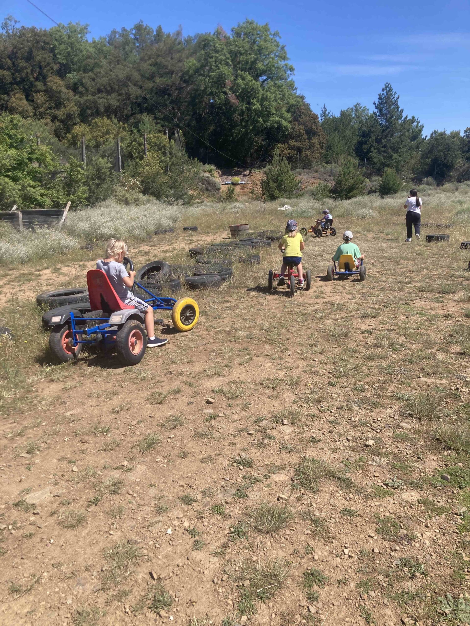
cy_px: 313
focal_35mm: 28
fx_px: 507
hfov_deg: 49.7
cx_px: 235
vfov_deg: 63.4
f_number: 1.8
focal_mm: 3.99
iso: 20
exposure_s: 1/1656
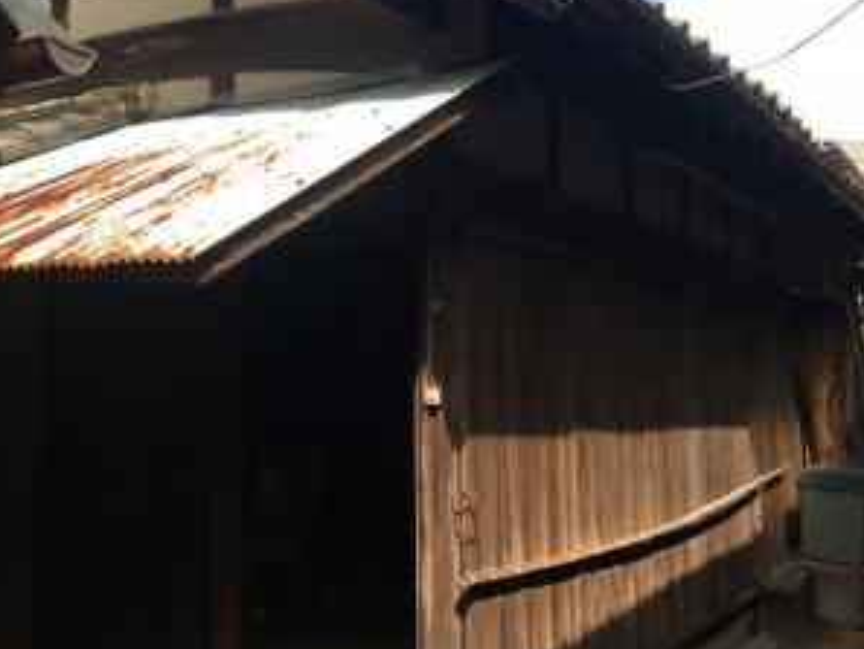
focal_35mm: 42
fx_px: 1049
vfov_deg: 34.3
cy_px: 263
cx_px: 332
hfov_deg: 44.5
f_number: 2.2
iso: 25
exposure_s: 1/793
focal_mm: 4.15
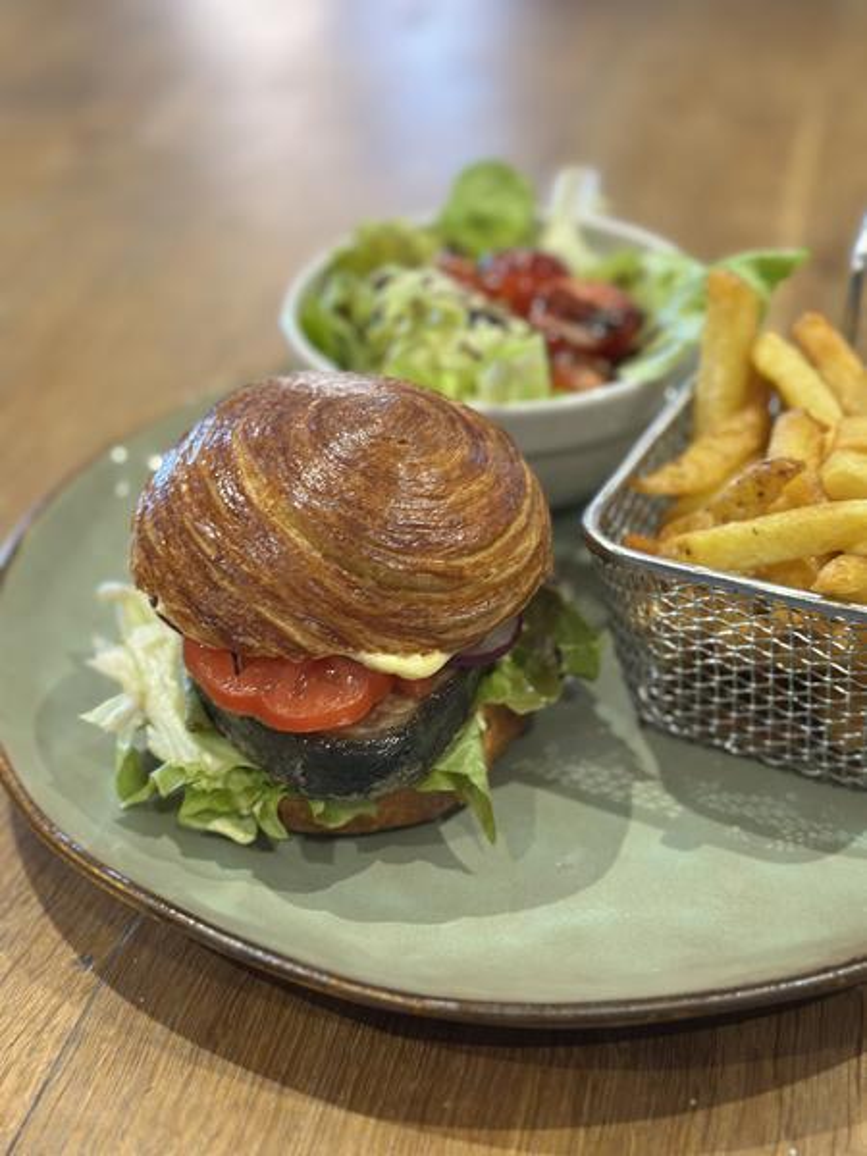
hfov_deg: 30.3
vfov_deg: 39.7
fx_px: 1603
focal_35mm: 48
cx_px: 434
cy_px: 578
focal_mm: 6.86
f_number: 1.78
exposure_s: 1/50
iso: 160
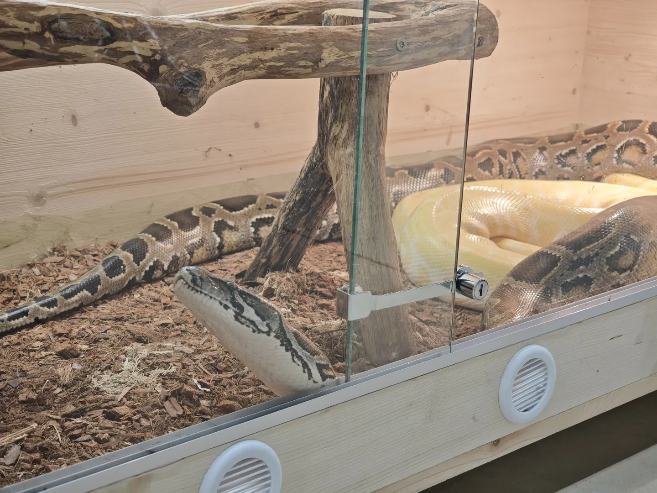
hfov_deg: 32.2
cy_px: 246
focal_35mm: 60
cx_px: 328
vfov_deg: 24.4
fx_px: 1139
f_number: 2
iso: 640
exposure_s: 1/100
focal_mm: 9
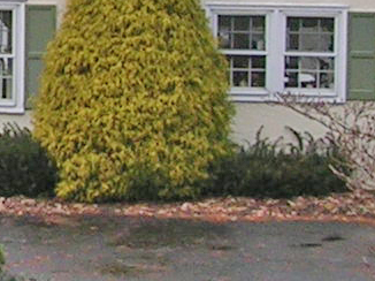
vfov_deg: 6.2
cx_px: -339
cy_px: -69
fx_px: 2587
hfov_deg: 8.0
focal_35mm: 239
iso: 50
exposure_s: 1/303
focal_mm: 5.8
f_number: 2.8
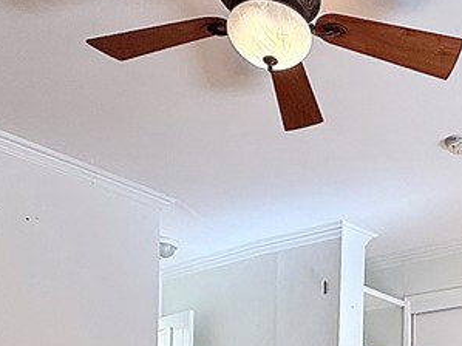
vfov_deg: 25.6
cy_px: 460
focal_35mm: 48
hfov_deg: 36.6
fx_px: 640
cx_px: 436
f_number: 2.2
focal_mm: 2.22
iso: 100
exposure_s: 1/100
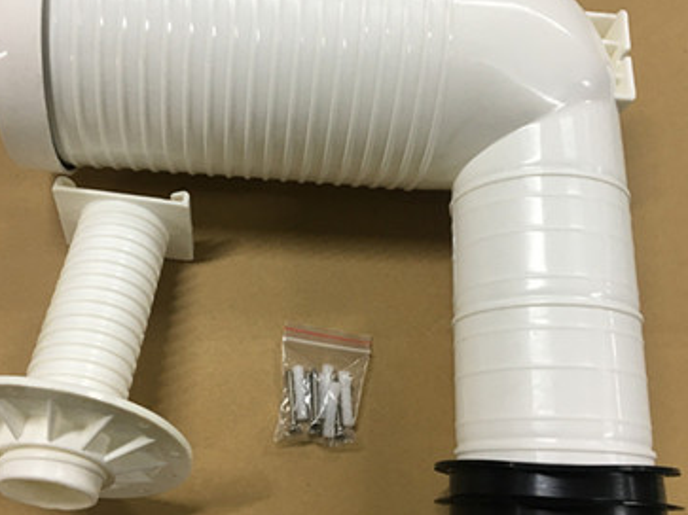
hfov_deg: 46.8
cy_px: 257
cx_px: 317
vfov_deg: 35.9
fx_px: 795
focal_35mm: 40
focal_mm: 4.15
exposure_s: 1/33
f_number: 2.2
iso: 64
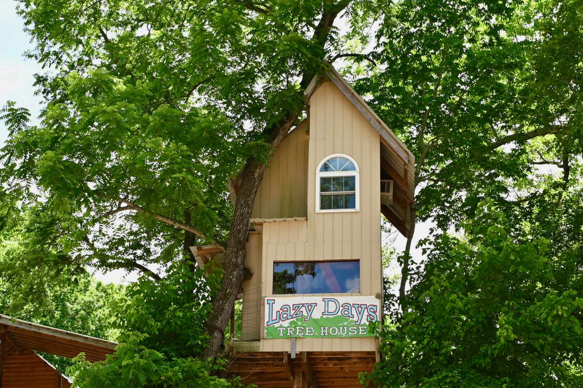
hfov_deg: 65.5
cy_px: 194
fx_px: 453
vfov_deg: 46.4
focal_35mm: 28
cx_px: 292
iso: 100
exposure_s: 1/160
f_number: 6.3
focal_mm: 28
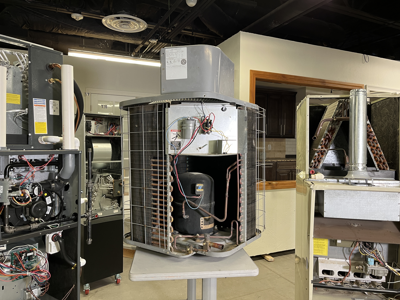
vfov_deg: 53.1
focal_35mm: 26
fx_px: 300
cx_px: 200
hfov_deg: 67.3
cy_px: 150
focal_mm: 5.1
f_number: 1.6
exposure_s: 1/60
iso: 100
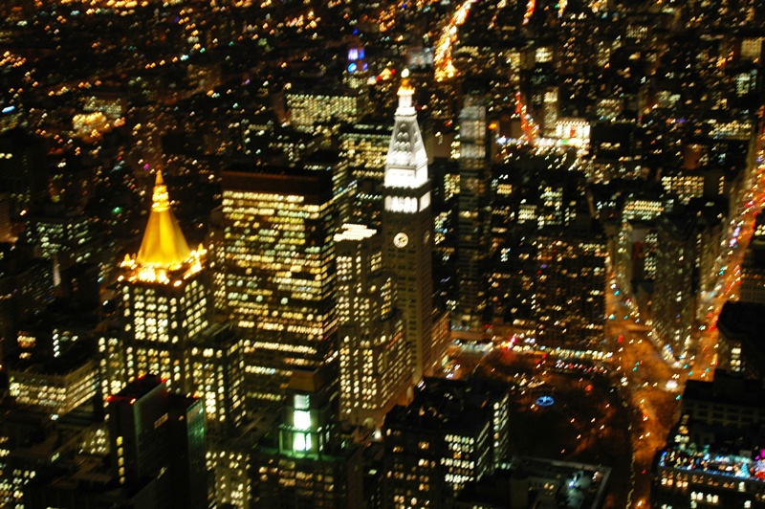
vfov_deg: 23.7
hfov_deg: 35.1
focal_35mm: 57
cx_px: 382
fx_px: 1210
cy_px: 254
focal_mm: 38
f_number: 4.5
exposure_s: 1/1.3
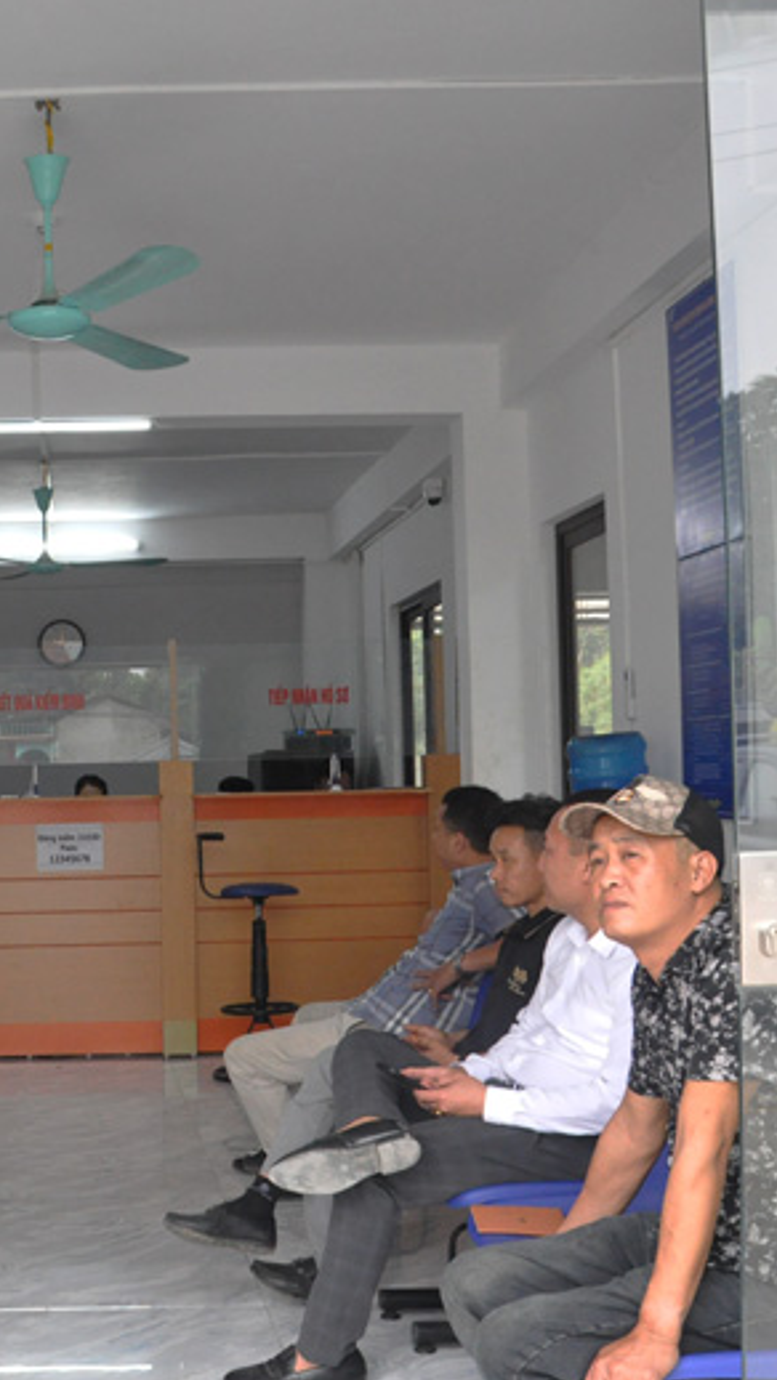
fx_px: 1861
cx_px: 13
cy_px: 693
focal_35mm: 51
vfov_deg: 40.7
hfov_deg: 22.7
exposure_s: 1/320
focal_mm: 21
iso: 3200
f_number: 9
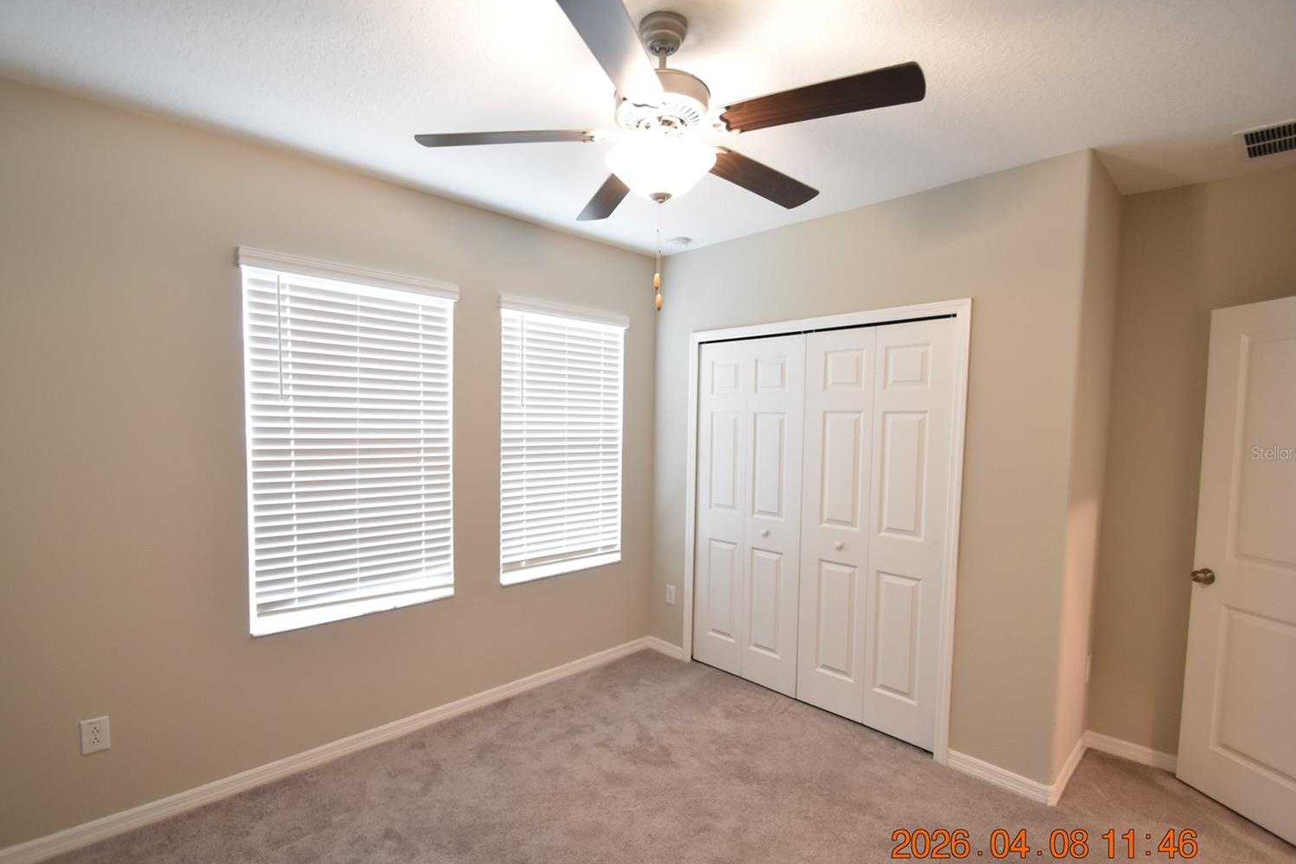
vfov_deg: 73.7
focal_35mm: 16
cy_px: 453
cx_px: 637
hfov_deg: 96.7
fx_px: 576
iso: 800
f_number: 3.5
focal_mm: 10
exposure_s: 1/30
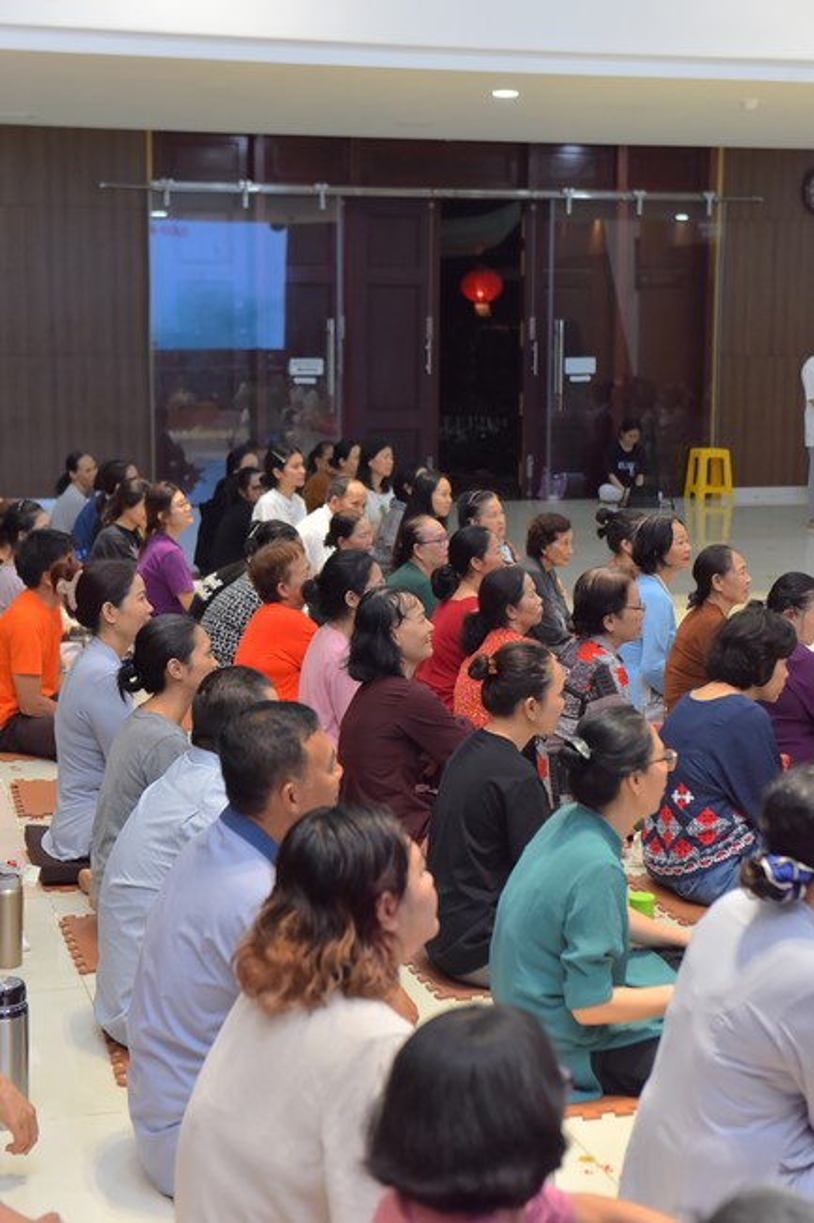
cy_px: 612
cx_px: 407
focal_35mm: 60
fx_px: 2036
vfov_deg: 33.4
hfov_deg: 22.6
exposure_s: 1/160
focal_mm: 60
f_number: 4
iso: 1250
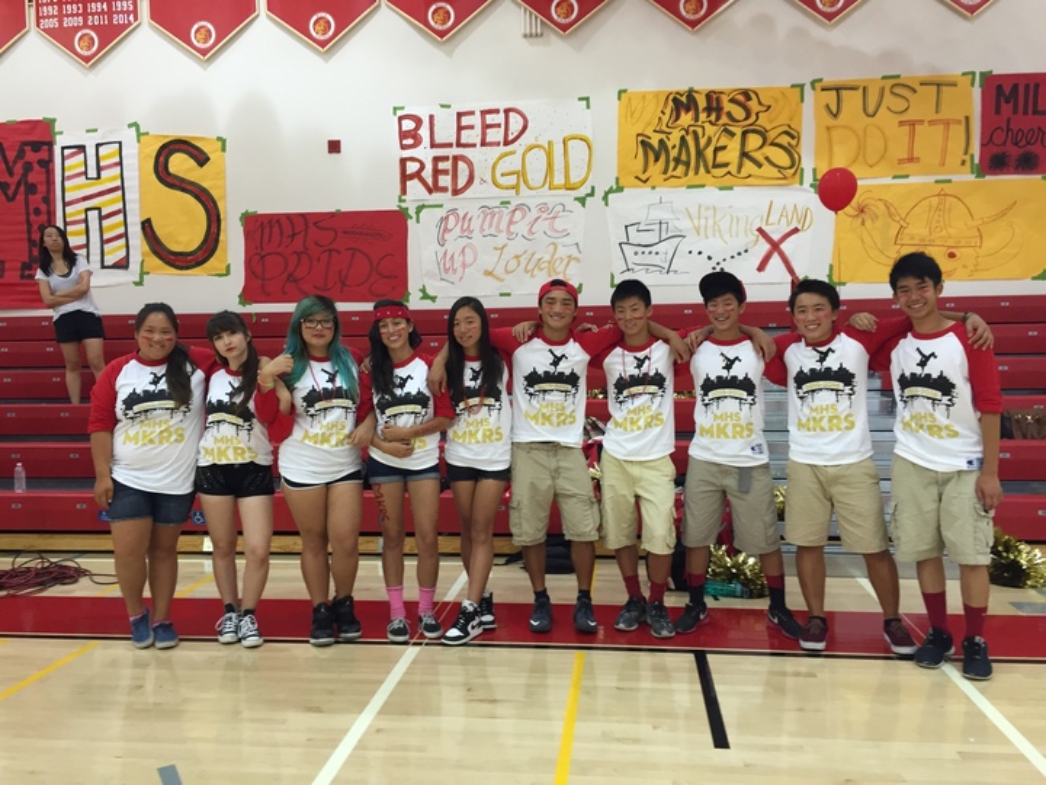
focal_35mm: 29
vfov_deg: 48.2
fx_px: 876
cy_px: 392
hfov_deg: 61.7
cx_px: 523
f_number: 2.2
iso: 80
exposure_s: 1/30
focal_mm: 4.15
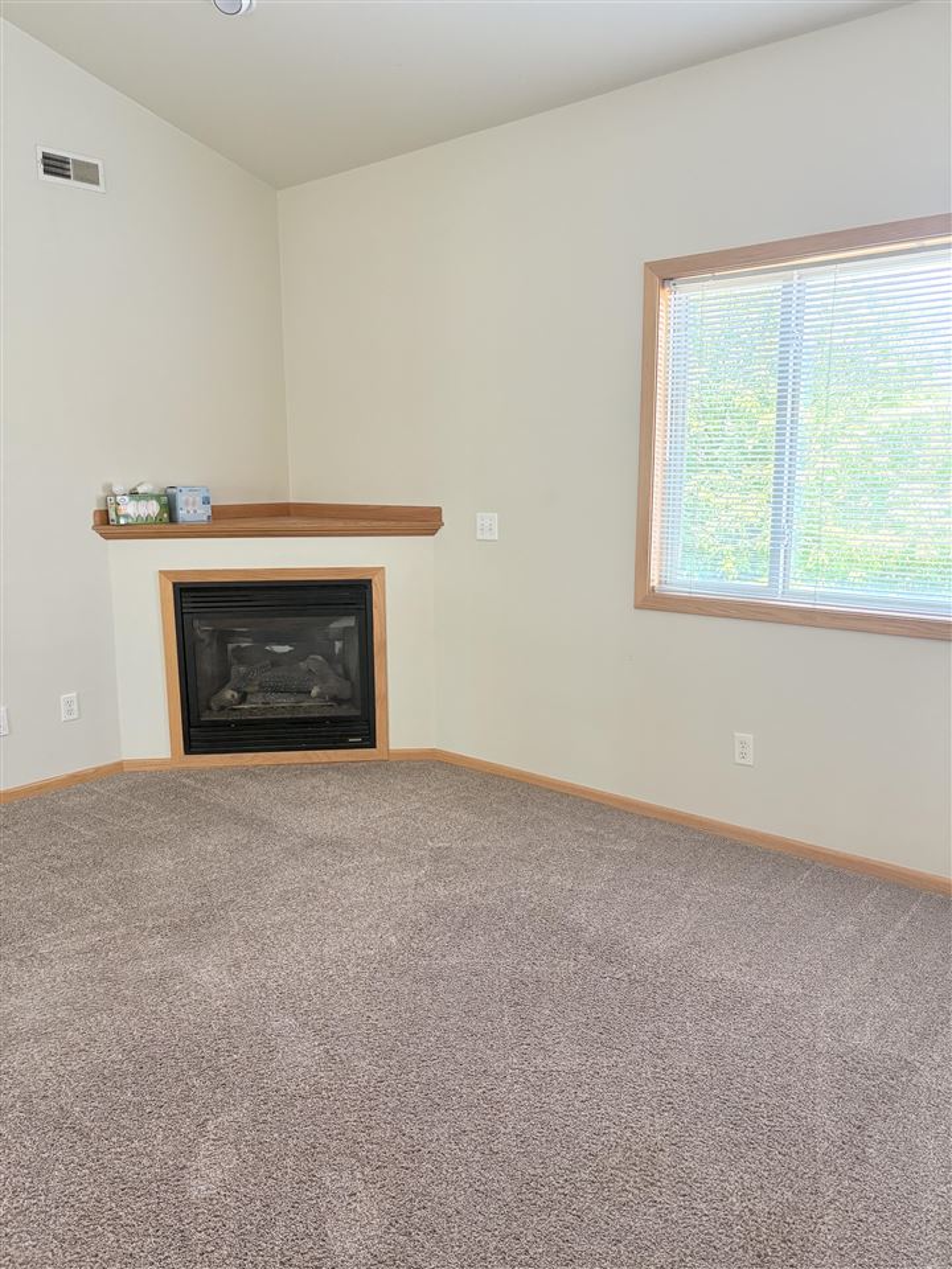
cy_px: 634
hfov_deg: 53.1
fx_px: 953
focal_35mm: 26
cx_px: 476
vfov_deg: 67.3
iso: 160
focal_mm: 5.96
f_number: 1.6
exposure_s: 1/60
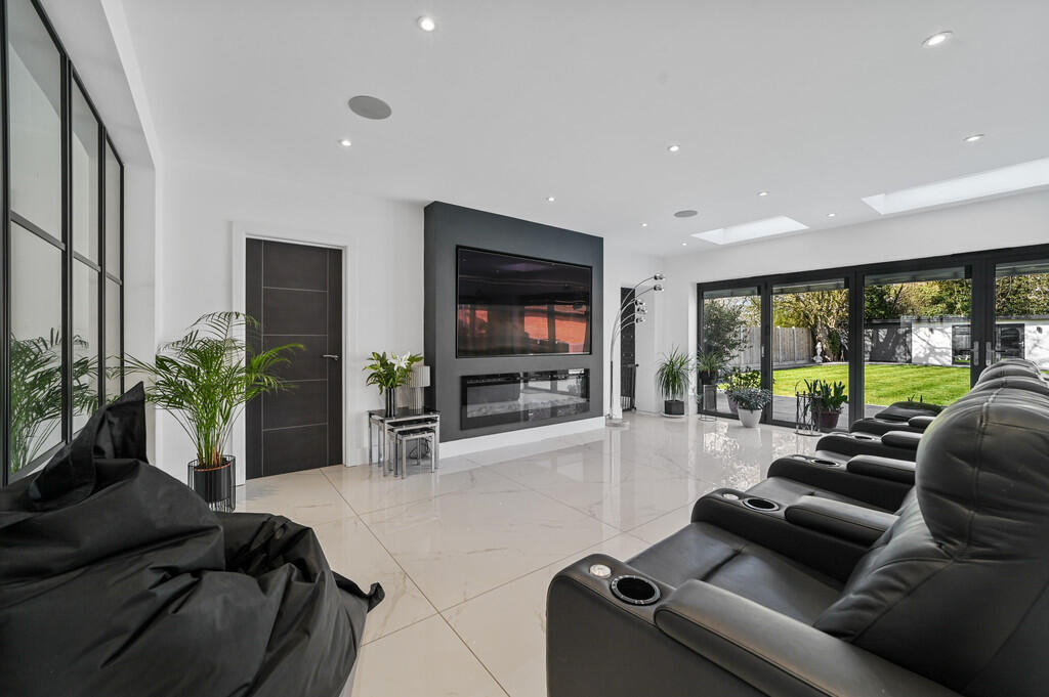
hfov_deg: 104.3
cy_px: 348
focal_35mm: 14
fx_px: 408
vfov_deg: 81.1
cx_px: 524
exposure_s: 1/6
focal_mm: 14
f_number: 8
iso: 400
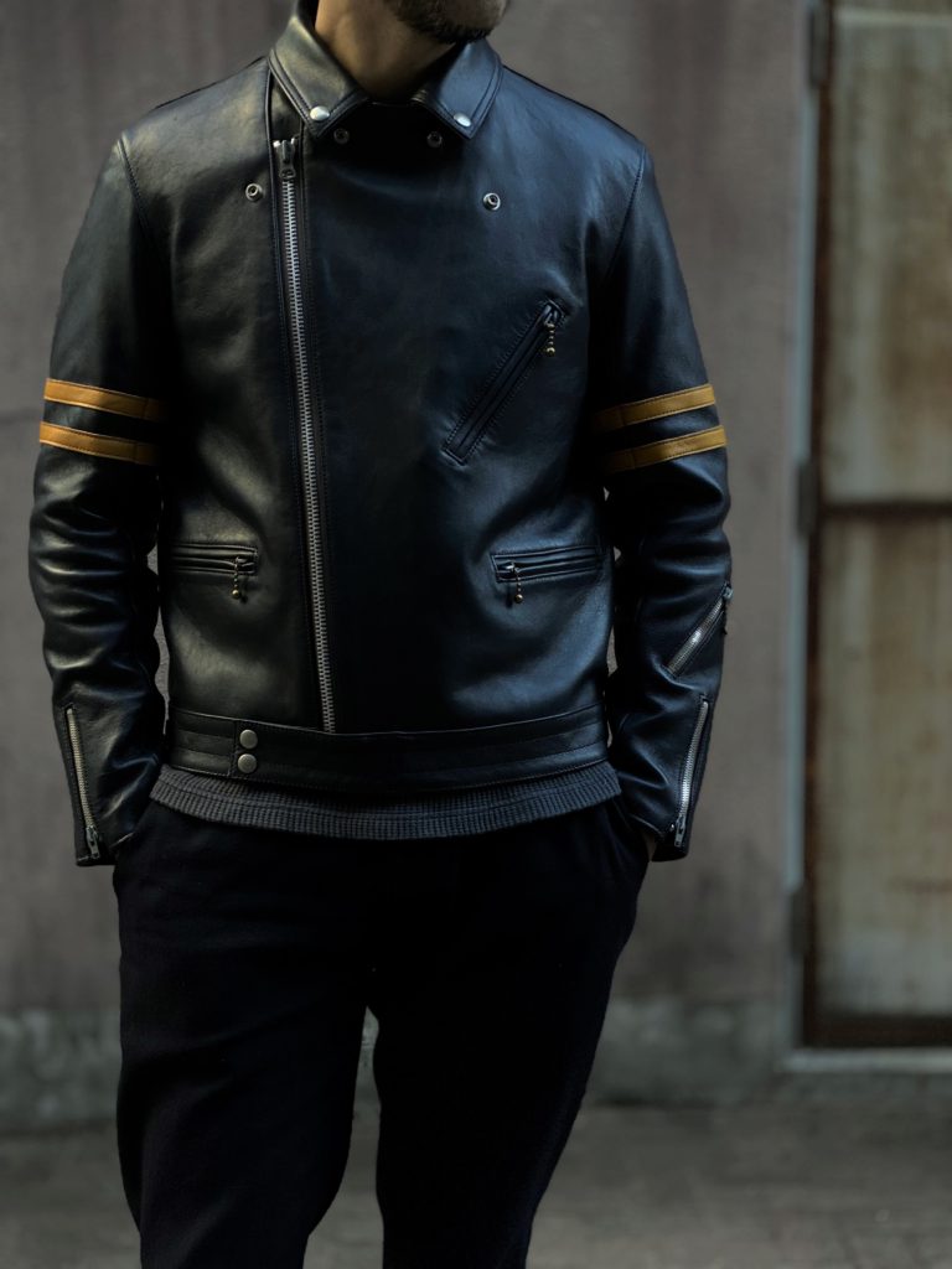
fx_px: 1907
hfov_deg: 28.0
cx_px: 476
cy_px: 634
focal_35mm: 52
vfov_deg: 36.8
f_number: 2
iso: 100
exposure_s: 1/122
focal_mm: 6
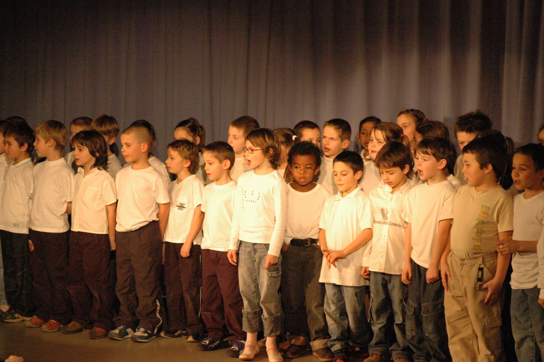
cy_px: 185
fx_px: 1148
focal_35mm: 76
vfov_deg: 17.9
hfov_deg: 26.7
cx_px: 259
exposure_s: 1/25
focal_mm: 48
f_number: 4.5
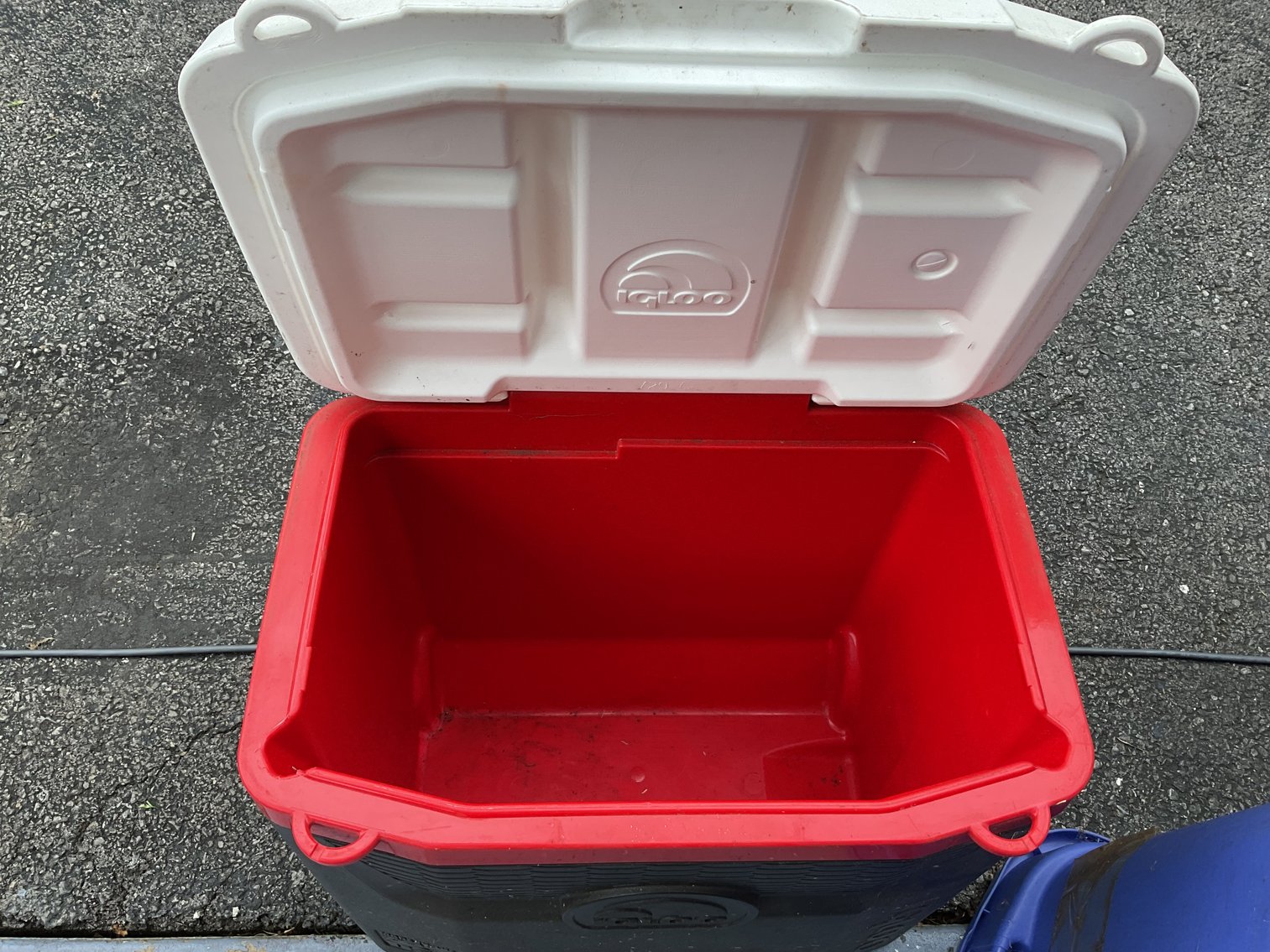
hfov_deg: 61.7
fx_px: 1064
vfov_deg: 48.2
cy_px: 476
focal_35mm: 29
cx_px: 635
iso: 16
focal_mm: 3
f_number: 1.8
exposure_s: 1/333
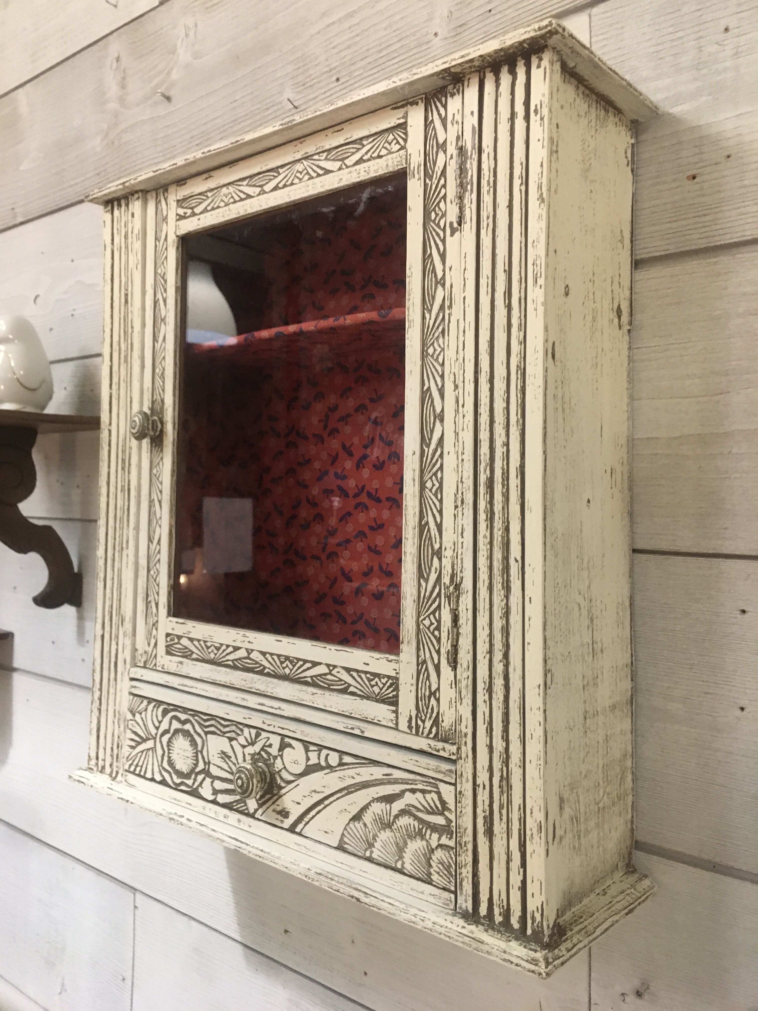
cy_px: 506
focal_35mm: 29
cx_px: 379
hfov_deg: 48.2
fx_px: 847
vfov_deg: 61.7
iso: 200
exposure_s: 1/25
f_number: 2.2
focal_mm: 4.15
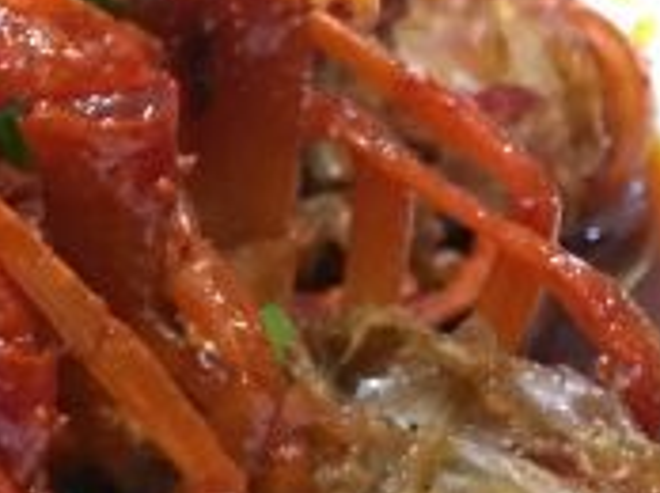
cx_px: -622
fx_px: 2228
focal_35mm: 117
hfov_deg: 14.3
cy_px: 571
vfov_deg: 12.4
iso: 80
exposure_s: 1/10
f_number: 2.2
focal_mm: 4.15
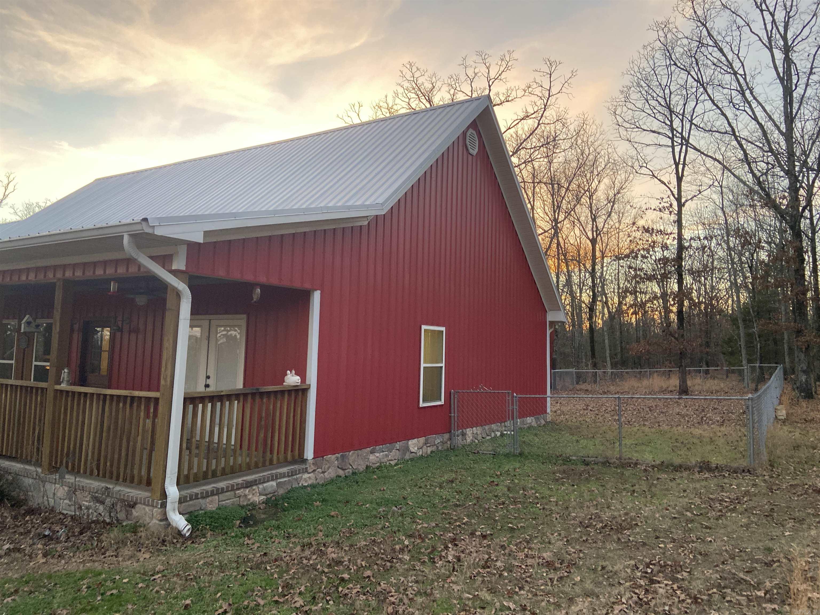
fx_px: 616
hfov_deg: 67.3
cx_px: 410
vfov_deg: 53.1
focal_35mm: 26
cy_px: 308
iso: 125
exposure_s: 1/120
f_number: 1.8
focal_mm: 4.25
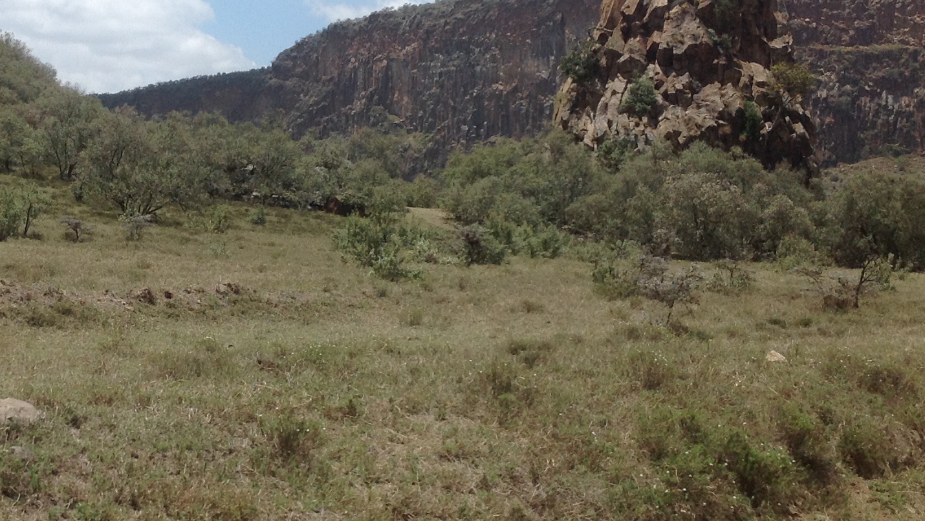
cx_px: 232
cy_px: 161
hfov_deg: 30.1
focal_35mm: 69
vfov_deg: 17.4
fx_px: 1693
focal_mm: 4.28
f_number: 2.4
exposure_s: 1/2519
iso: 50
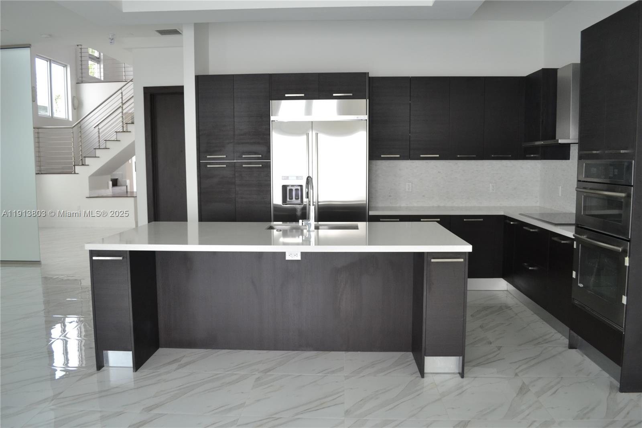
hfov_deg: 67.4
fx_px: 481
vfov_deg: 47.9
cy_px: 214
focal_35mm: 27
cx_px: 321
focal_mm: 18
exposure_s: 1/80
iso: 400
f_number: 4.5
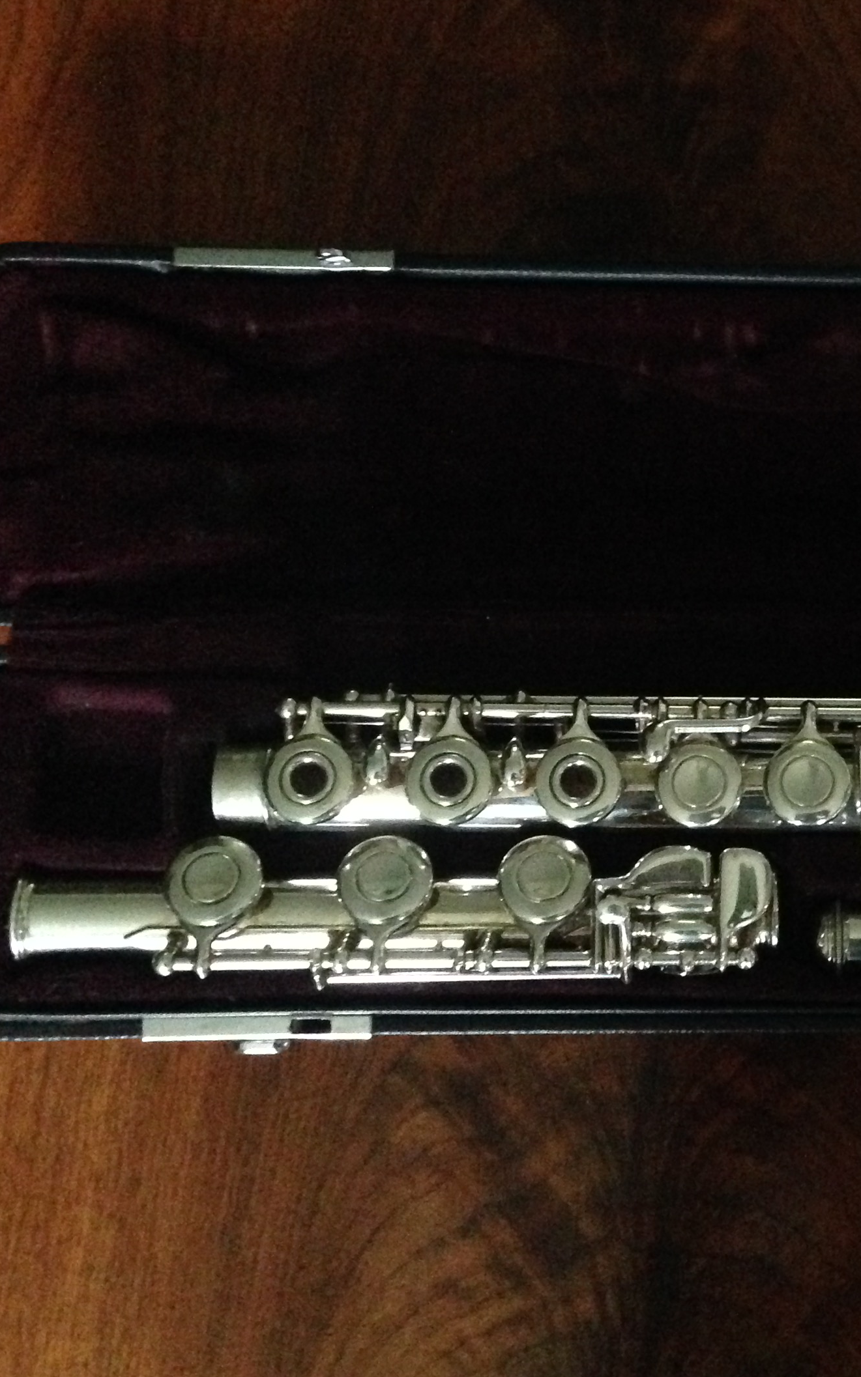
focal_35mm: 54
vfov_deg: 37.5
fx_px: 2028
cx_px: 916
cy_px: 691
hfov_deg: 22.8
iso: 800
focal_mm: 4.12
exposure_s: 1/15
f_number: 2.4
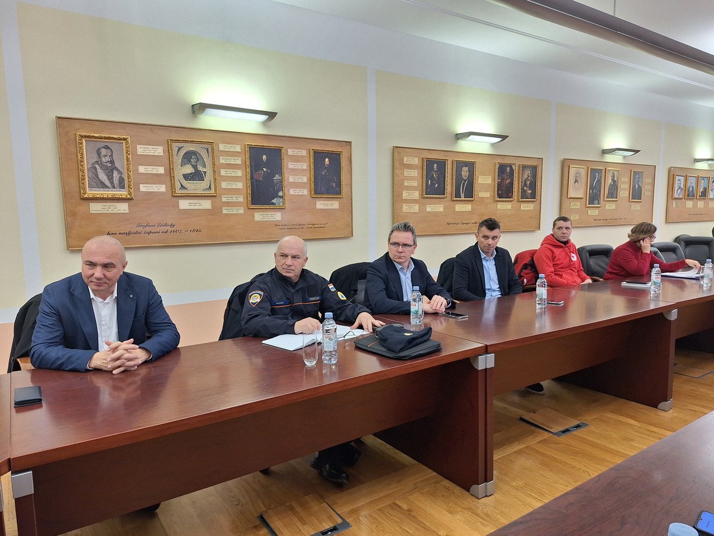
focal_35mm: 23
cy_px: 268
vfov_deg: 58.9
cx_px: 357
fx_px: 474
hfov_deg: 73.9
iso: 50
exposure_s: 1/50
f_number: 1.8
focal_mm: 5.54
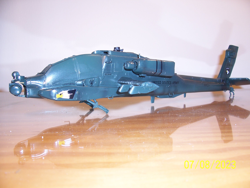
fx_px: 246
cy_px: 94
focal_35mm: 34
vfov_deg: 41.8
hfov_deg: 54.0
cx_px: 125
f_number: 2.7
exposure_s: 1/125
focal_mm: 5.6
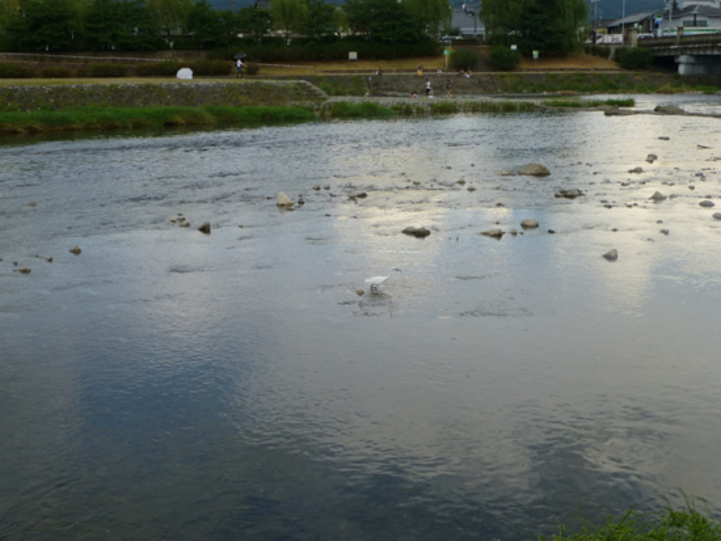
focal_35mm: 46
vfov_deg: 31.5
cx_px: 360
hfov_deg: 41.2
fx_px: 959
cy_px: 270
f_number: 4.1
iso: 100
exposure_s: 1/400
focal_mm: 7.9
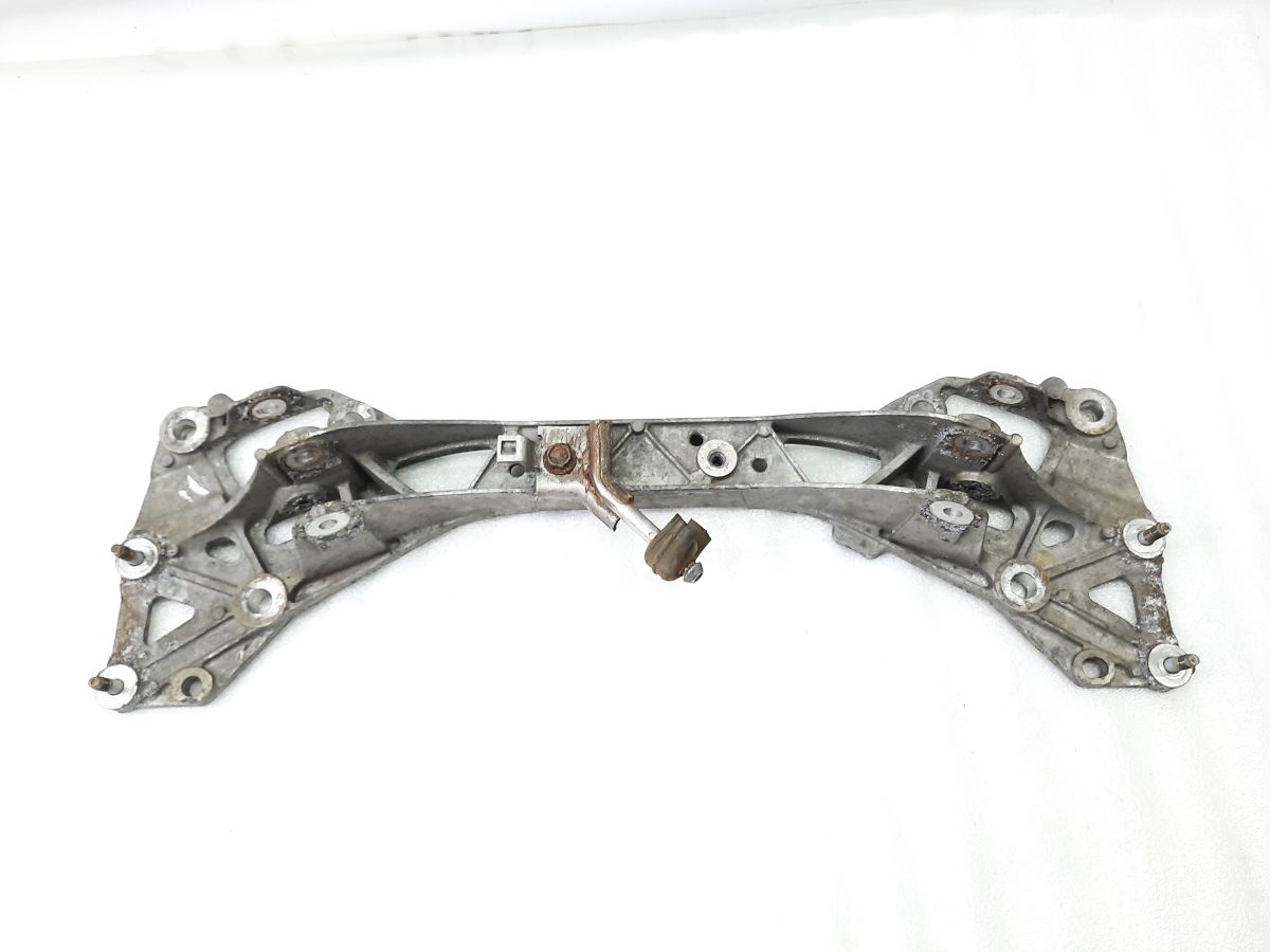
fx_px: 917
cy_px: 476
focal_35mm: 25
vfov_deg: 54.9
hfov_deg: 69.4
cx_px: 635
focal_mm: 4.6
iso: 100
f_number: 2
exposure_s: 1/50
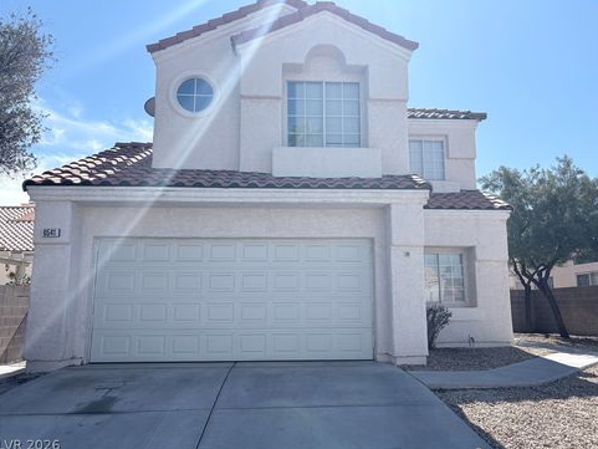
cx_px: 305
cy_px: 222
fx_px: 467
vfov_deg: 51.4
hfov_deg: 65.3
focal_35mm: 27
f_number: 1.6
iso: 50
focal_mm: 5.96
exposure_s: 1/3623
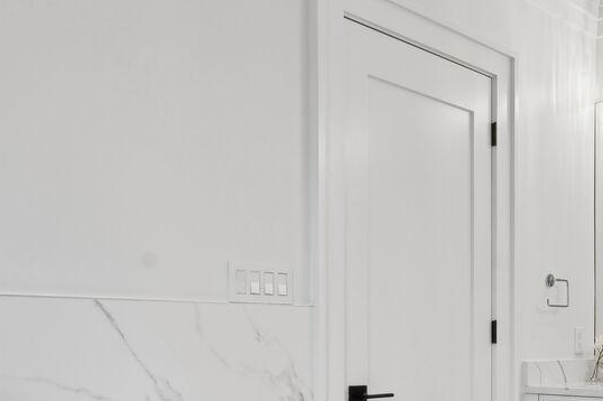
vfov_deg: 28.9
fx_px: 753
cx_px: 522
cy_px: 341
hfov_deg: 40.9
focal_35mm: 45
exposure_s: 1/40
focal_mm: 14
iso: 200
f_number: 9
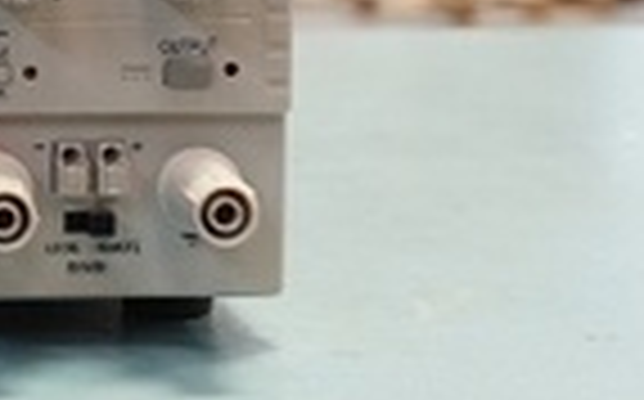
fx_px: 2156
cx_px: -284
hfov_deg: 15.8
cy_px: -90
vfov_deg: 10.4
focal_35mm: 123
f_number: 4
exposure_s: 1/60
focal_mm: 16
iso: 800
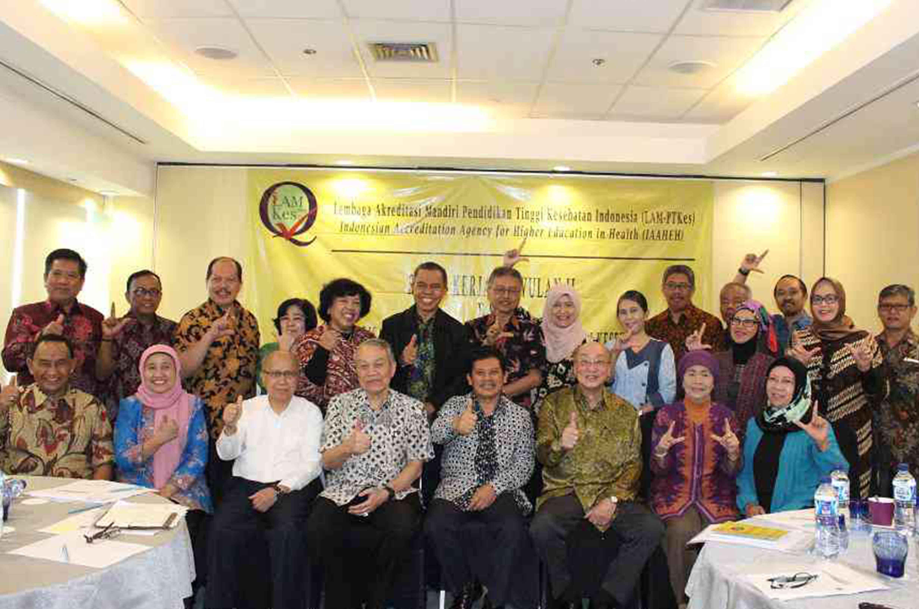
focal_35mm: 39
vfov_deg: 34.1
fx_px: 994
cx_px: 460
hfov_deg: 49.6
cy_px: 304
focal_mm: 26
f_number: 3.2
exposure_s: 1/250
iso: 2000
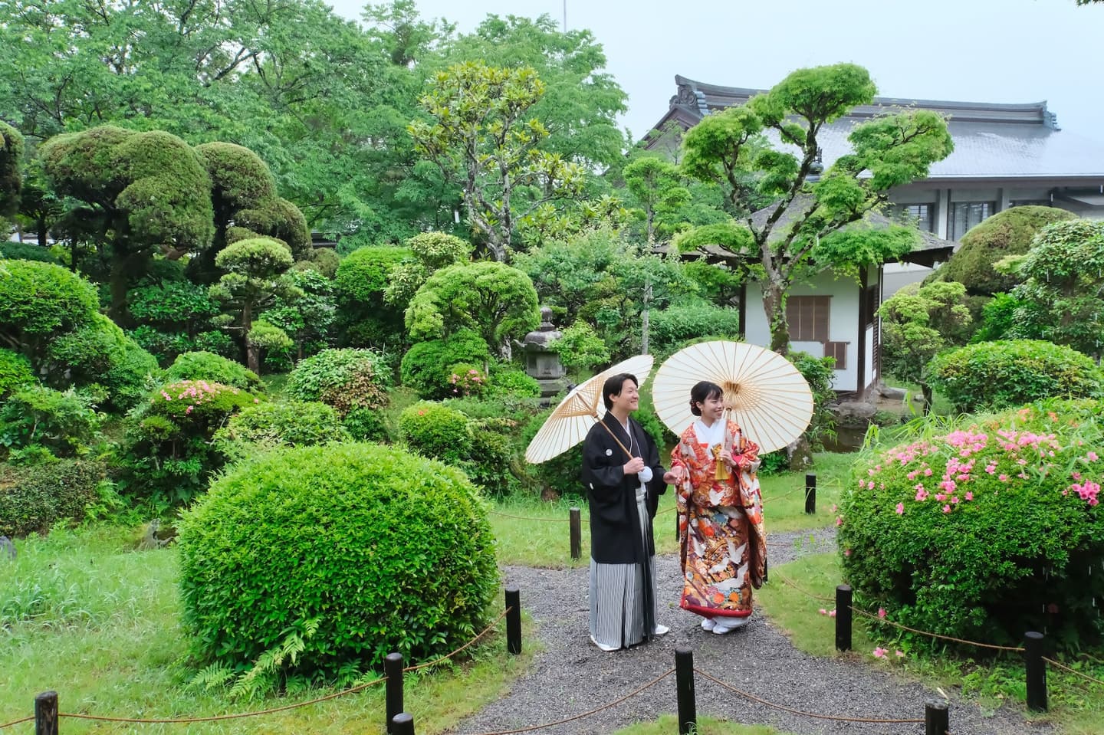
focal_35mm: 30
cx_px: 552
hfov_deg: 61.9
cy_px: 368
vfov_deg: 43.6
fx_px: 920
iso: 1600
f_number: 8
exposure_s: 1/250
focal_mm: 20
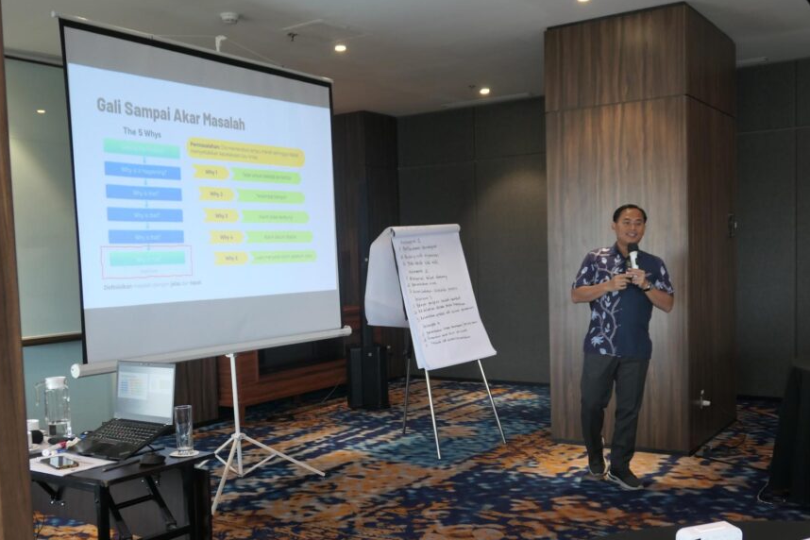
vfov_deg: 35.8
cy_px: 319
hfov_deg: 51.9
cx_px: 396
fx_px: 832
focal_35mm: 37
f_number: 2.5
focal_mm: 11.2
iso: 400
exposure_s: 1/80
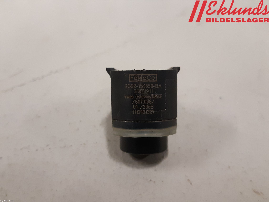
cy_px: 101
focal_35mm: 26
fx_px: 202
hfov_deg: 67.3
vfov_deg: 53.1
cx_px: 134
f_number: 1.7
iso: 250
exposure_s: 1/50
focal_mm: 3.93
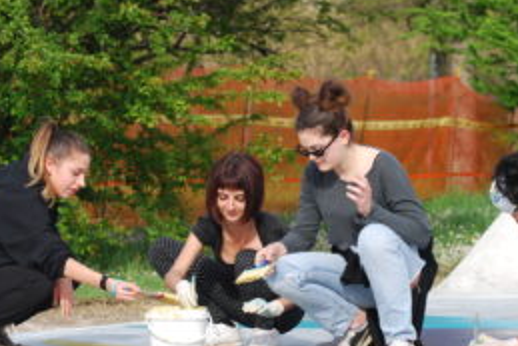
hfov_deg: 10.1
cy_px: 226
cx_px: 326
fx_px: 2937
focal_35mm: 204
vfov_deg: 6.7
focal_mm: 86
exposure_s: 1/500
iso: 200
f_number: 5.6
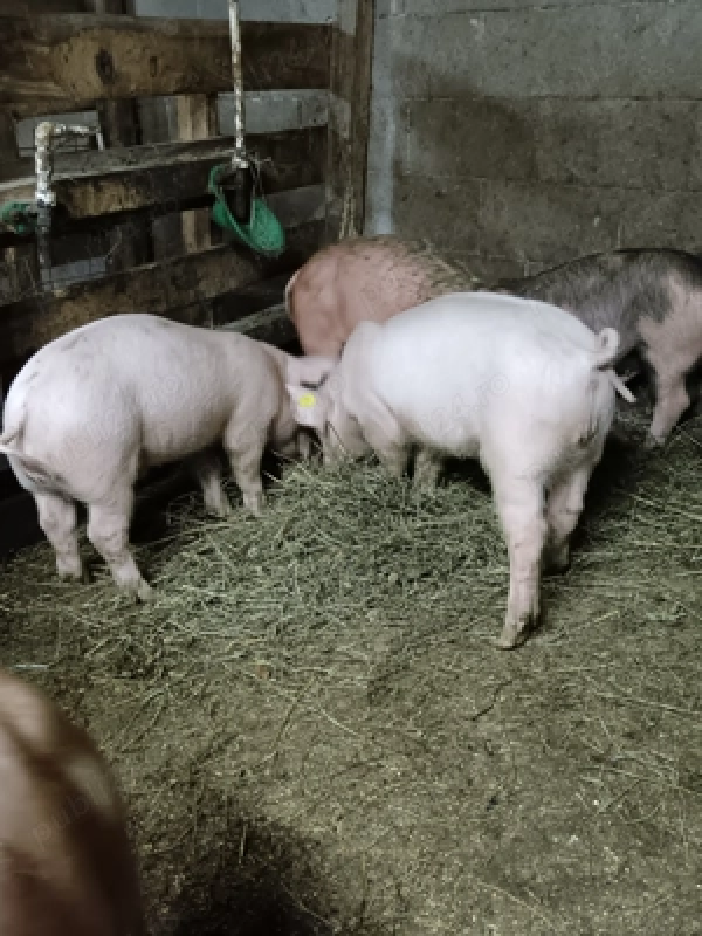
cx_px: 351
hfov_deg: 40.7
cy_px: 468
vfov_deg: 52.6
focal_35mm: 35
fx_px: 946
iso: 2797
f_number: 1.9
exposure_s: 1/25
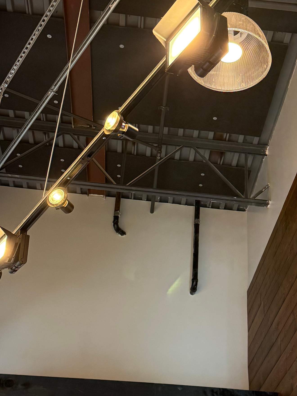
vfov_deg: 34.9
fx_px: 629
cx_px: 185
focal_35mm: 55
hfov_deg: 26.5
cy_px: 167
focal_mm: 6.76
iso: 250
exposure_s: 1/120
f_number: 1.78
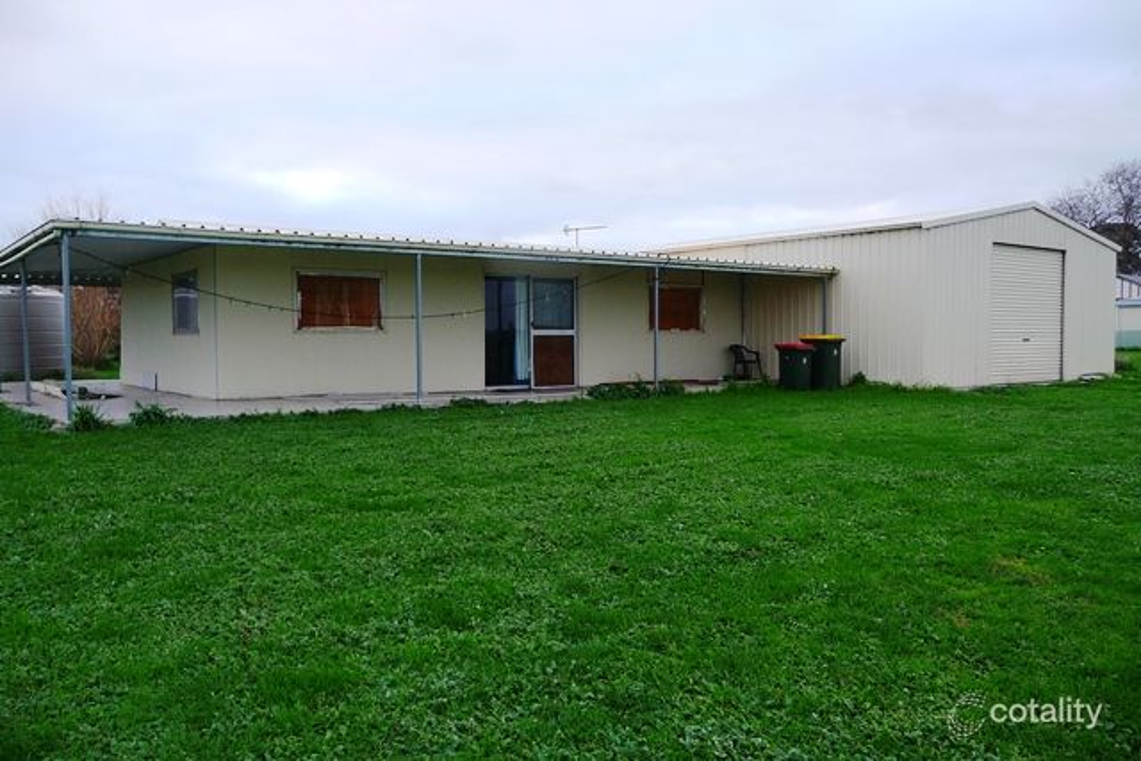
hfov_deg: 63.6
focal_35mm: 29
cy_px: 380
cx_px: 570
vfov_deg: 45.0
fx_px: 919
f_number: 3.3
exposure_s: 1/30
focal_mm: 4.7
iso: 125
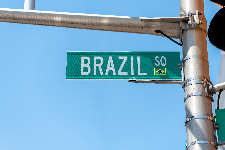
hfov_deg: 19.5
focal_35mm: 105
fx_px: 656
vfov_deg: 13.0
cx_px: 112
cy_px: 75
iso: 31
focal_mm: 105
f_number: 2.5
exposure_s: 1/1250
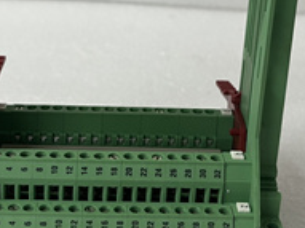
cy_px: 2
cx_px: 142
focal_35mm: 68
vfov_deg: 20.9
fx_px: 599
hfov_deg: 28.6
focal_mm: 5.1
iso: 64
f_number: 1.6
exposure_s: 1/50
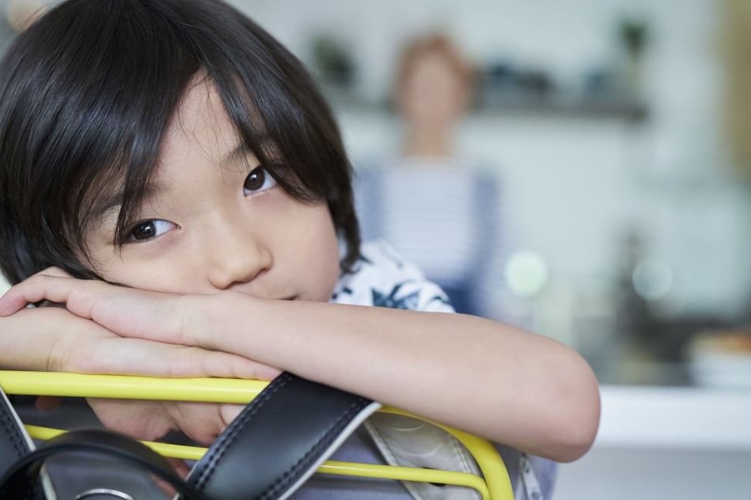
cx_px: 364
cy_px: 249
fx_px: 1272
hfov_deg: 32.9
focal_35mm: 61
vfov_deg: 22.3
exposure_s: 1/200
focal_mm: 50
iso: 800
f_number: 2
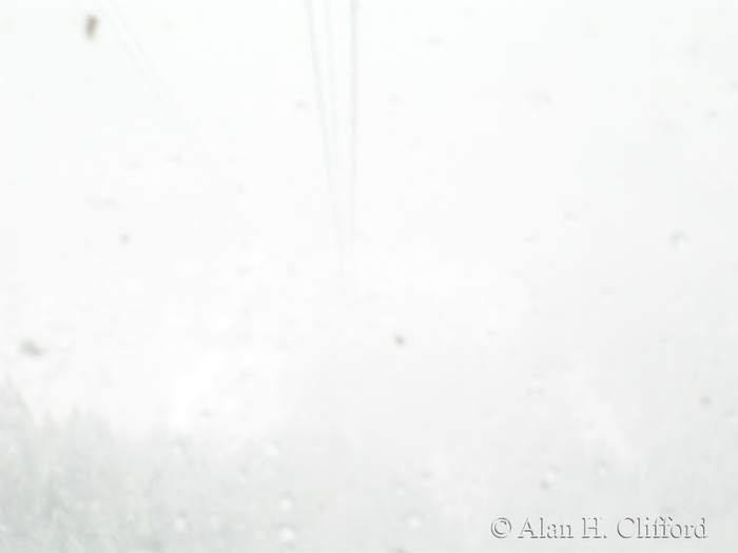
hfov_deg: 22.8
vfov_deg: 17.2
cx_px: 369
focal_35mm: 86
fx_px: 1833
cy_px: 276
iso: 50
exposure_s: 1/66
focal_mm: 13
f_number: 4.2
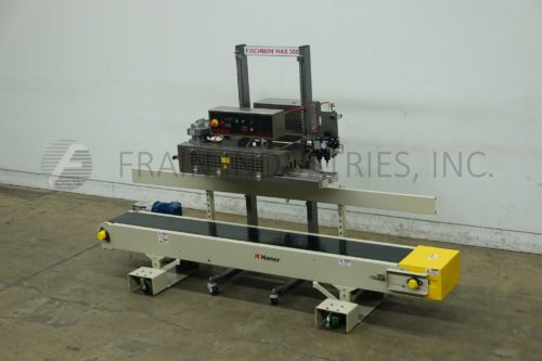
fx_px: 873
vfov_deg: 23.4
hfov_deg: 34.5
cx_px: 271
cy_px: 180
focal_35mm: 58
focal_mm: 21.56
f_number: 4
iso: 200
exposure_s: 1/60
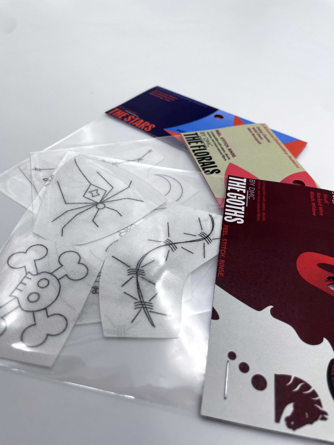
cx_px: 167
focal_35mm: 26
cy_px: 222
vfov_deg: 67.3
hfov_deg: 53.1
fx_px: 334
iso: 32
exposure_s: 1/228
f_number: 1.6
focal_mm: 4.2
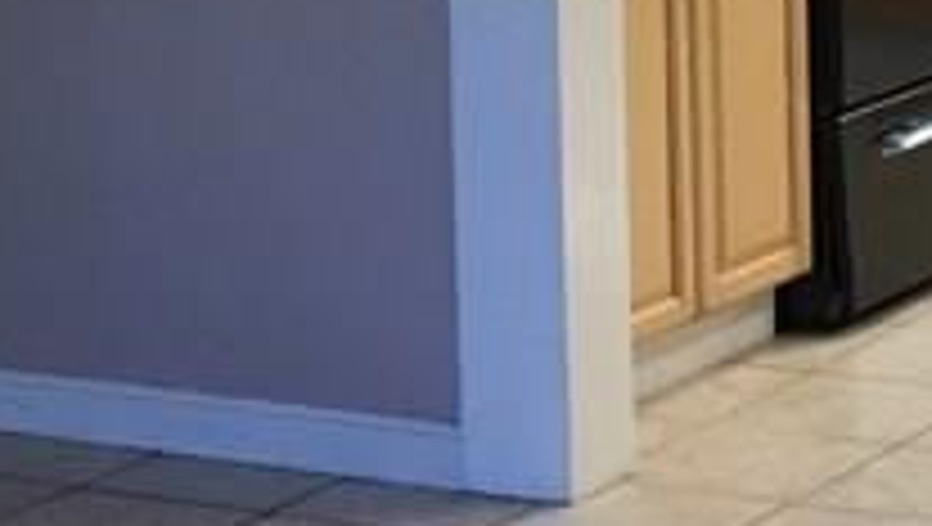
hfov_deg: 13.5
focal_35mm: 156
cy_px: -175
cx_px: 1027
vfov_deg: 7.7
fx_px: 3860
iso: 32
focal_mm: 4.15
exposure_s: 1/30
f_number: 2.2
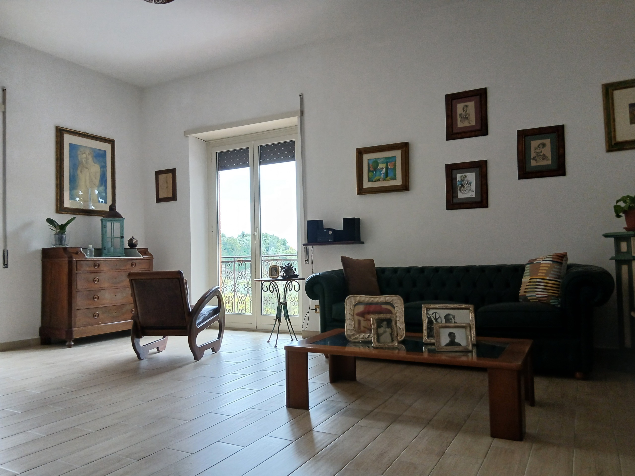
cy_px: 238
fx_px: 477
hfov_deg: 67.3
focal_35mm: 26
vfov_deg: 53.1
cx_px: 318
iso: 200
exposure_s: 1/50
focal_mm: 3.98
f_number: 1.8
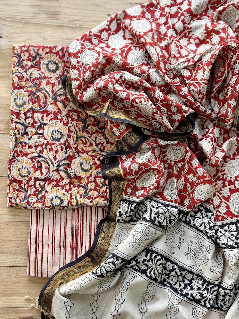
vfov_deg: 39.7
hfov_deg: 30.3
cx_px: 120
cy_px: 160
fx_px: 442
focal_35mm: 48
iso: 64
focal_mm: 6.76
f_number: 1.78
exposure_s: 1/311
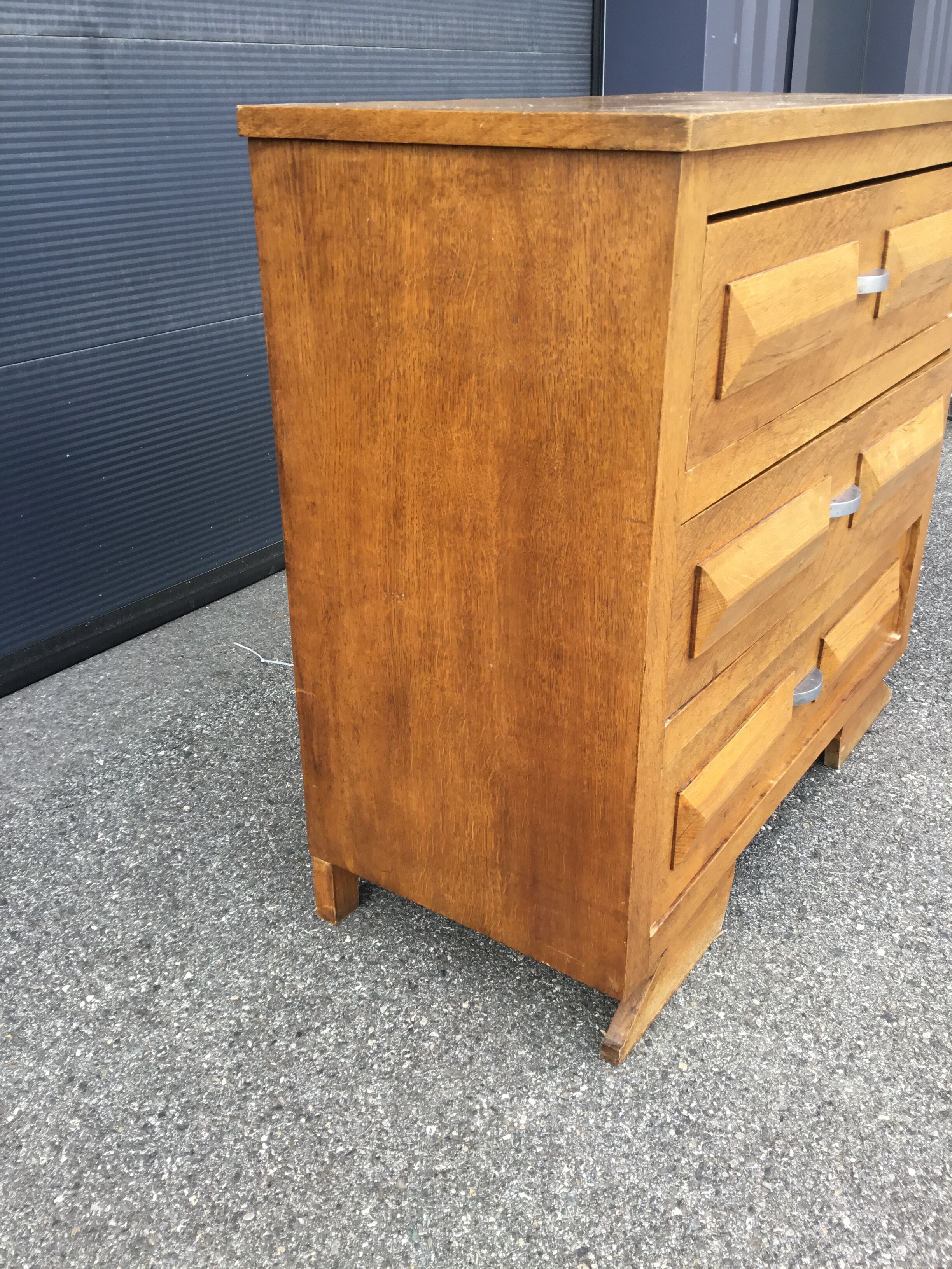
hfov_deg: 45.4
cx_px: 476
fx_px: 1137
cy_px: 634
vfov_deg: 58.4
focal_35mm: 31
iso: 25
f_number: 2.4
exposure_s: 1/100
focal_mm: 3.3
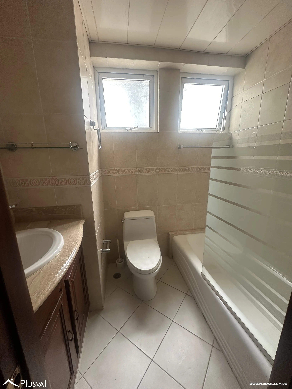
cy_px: 194
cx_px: 146
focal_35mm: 14
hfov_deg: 85.7
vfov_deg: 102.1
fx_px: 157
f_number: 2.2
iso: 160
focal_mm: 2.22
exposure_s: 1/99
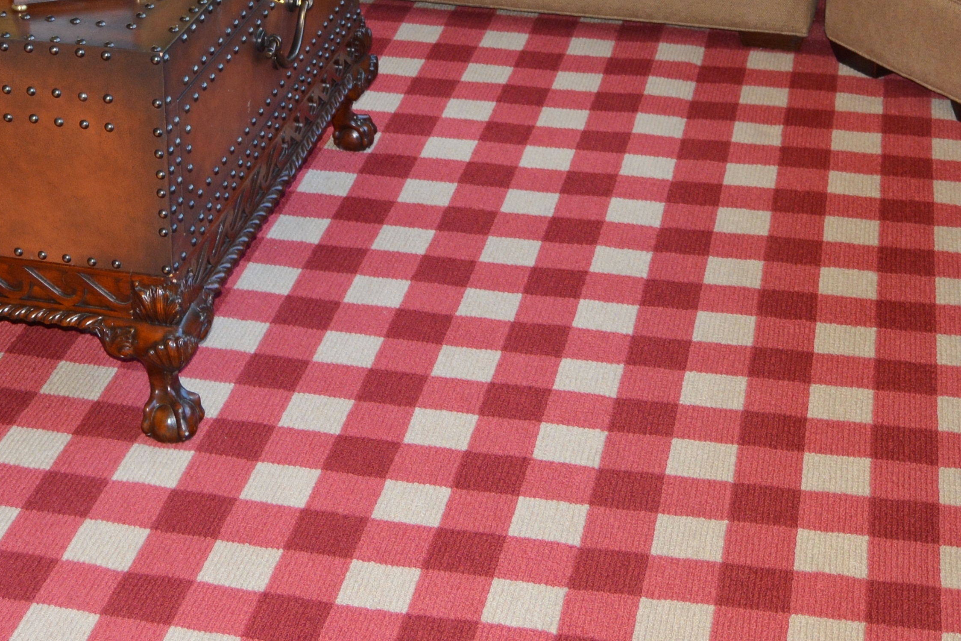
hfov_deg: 28.0
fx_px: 1922
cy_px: -168
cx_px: 410
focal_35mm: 72
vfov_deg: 17.8
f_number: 3.5
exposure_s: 1/80
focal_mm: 18
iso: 400
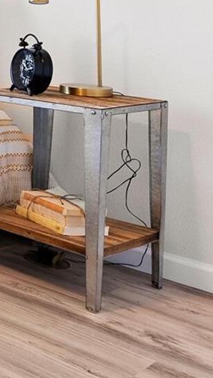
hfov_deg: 11.9
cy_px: -1
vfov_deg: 30.1
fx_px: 652
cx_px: -391
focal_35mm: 65
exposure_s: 1/2.5
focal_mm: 19
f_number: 8
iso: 320
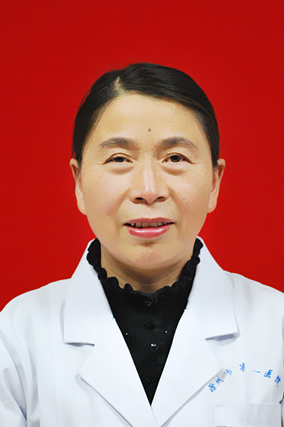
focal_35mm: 106
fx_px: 1250
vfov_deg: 19.4
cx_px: 147
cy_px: 209
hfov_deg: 13.0
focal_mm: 65
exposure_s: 1/60
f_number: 4.2
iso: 1600
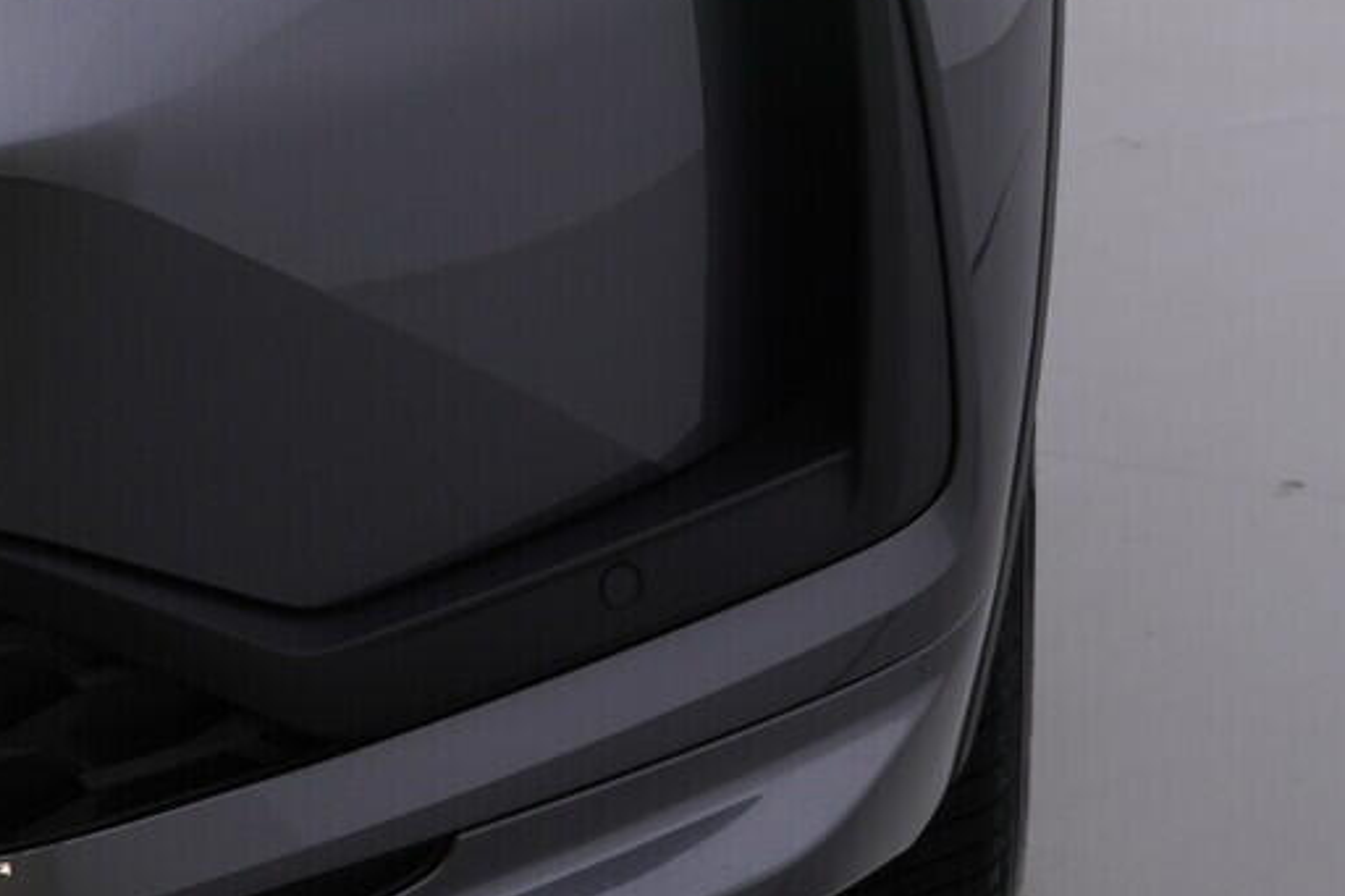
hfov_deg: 20.0
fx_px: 3773
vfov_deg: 13.4
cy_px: 3
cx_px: 1036
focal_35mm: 101
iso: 125
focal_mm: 24
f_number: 4.5
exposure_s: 1/100
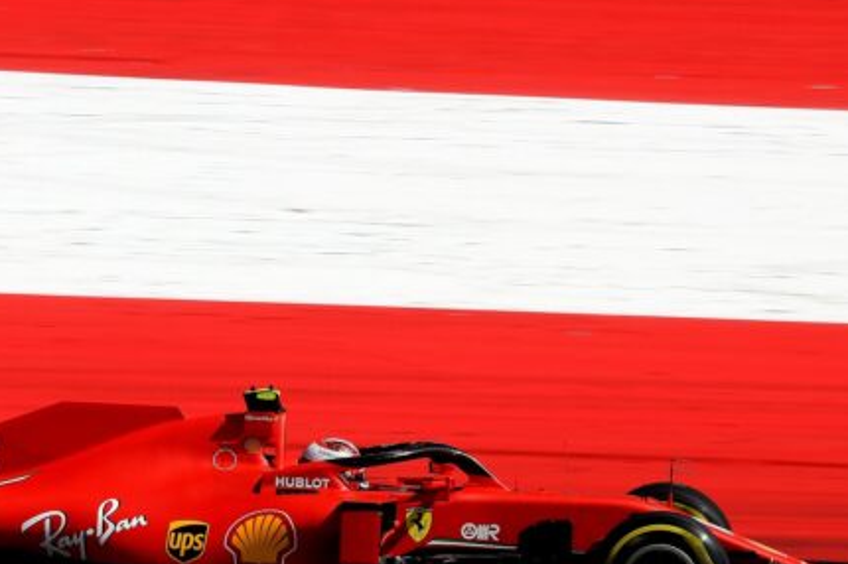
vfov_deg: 4.2
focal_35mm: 324
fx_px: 7626
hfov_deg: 6.4
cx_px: 300
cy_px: 428
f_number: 14
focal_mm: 200
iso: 320
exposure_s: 1/500
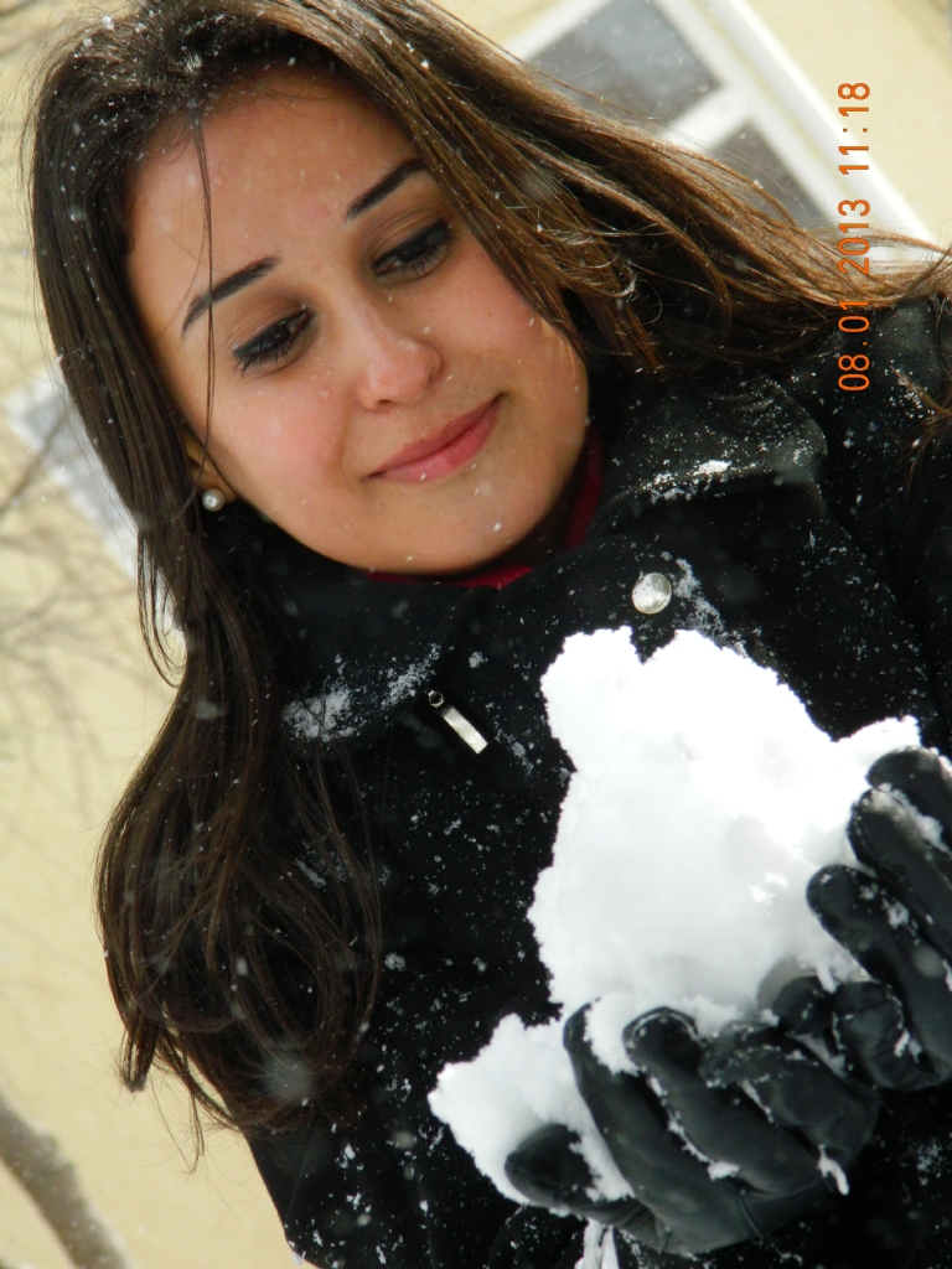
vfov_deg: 9.0
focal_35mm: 221
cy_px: 634
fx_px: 8104
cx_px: 476
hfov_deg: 6.7
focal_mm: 39.7
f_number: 5.4
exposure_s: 1/500
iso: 280
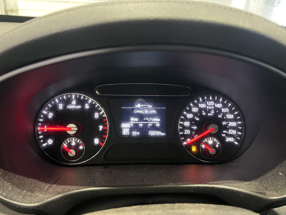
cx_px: 143
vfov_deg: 53.1
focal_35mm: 26
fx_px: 215
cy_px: 108
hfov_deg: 67.3
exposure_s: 1/30
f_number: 1.5
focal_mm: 5.7
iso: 500
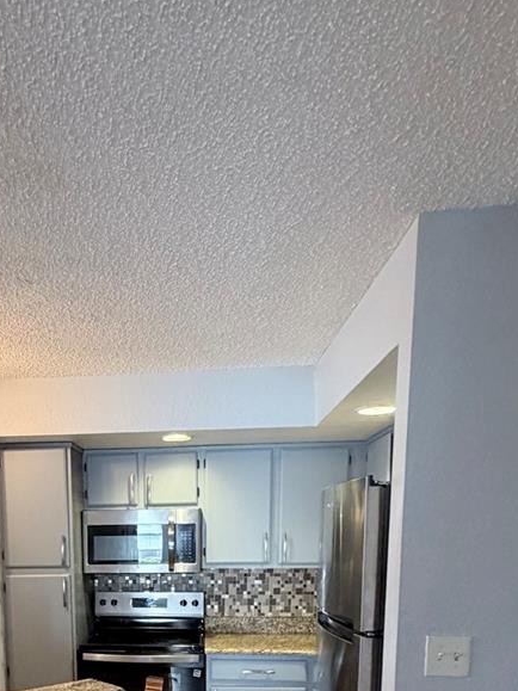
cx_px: 123
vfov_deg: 54.2
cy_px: 615
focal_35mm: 29
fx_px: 579
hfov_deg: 46.3
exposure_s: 1/60
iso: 500
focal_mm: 2.22
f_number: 2.2
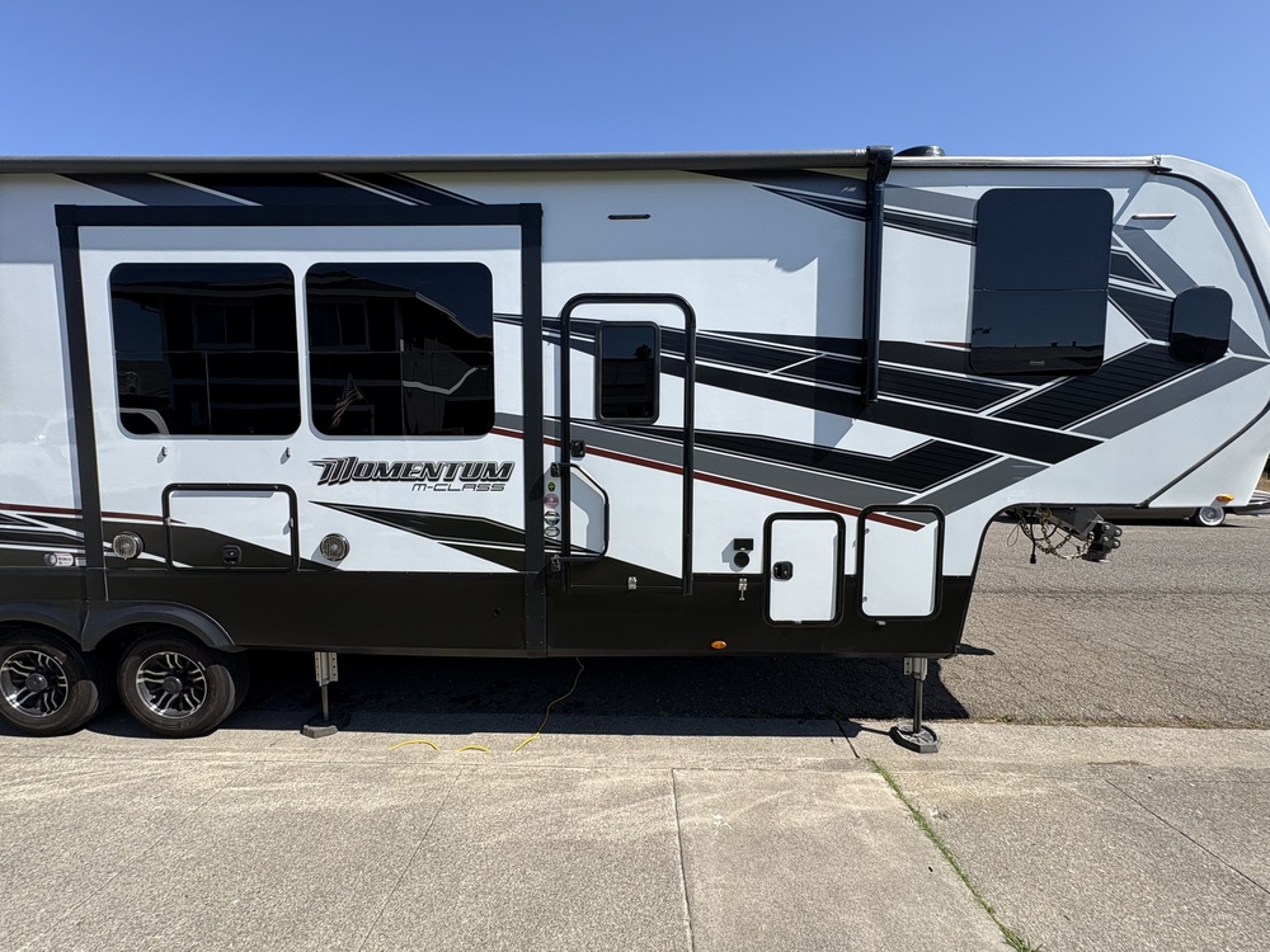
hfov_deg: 102.1
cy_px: 476
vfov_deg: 85.7
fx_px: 514
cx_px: 635
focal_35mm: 14
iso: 40
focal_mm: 2.22
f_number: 2.2
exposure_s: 1/1256
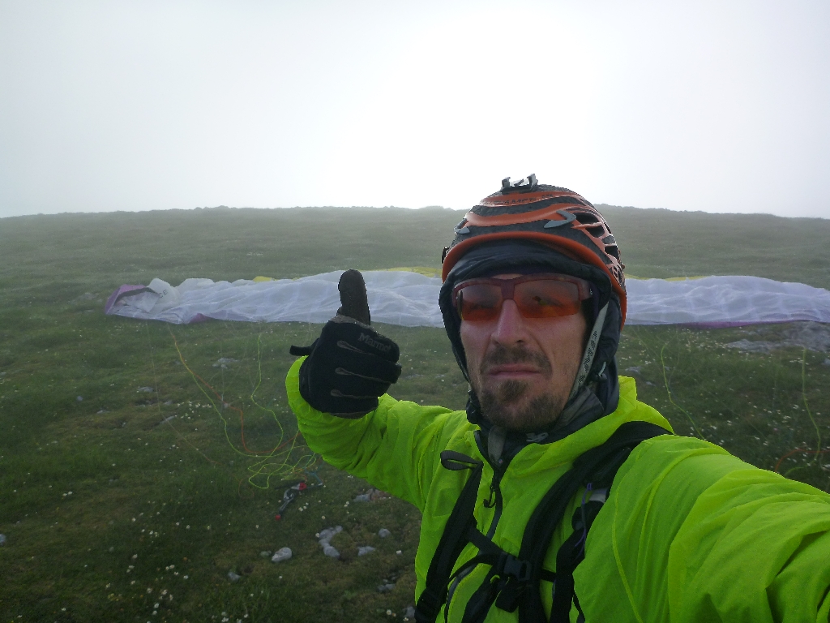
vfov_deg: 49.7
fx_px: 671
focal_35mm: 28
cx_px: 415
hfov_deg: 63.4
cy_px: 312
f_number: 3.3
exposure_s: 1/1000
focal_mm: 4.9
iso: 160
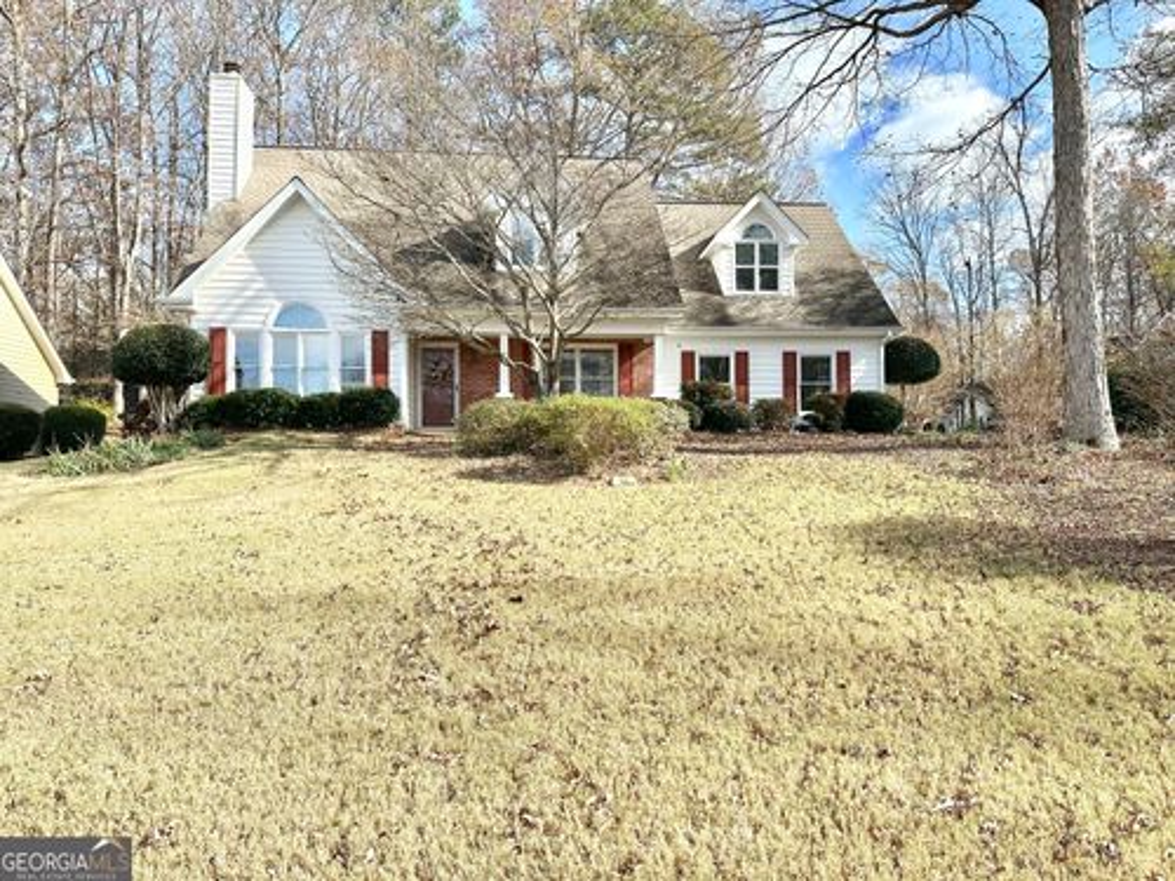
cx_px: 588
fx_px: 815
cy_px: 440
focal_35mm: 24
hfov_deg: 71.6
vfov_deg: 56.8
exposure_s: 1/2155
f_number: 1.78
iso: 80
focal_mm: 6.86
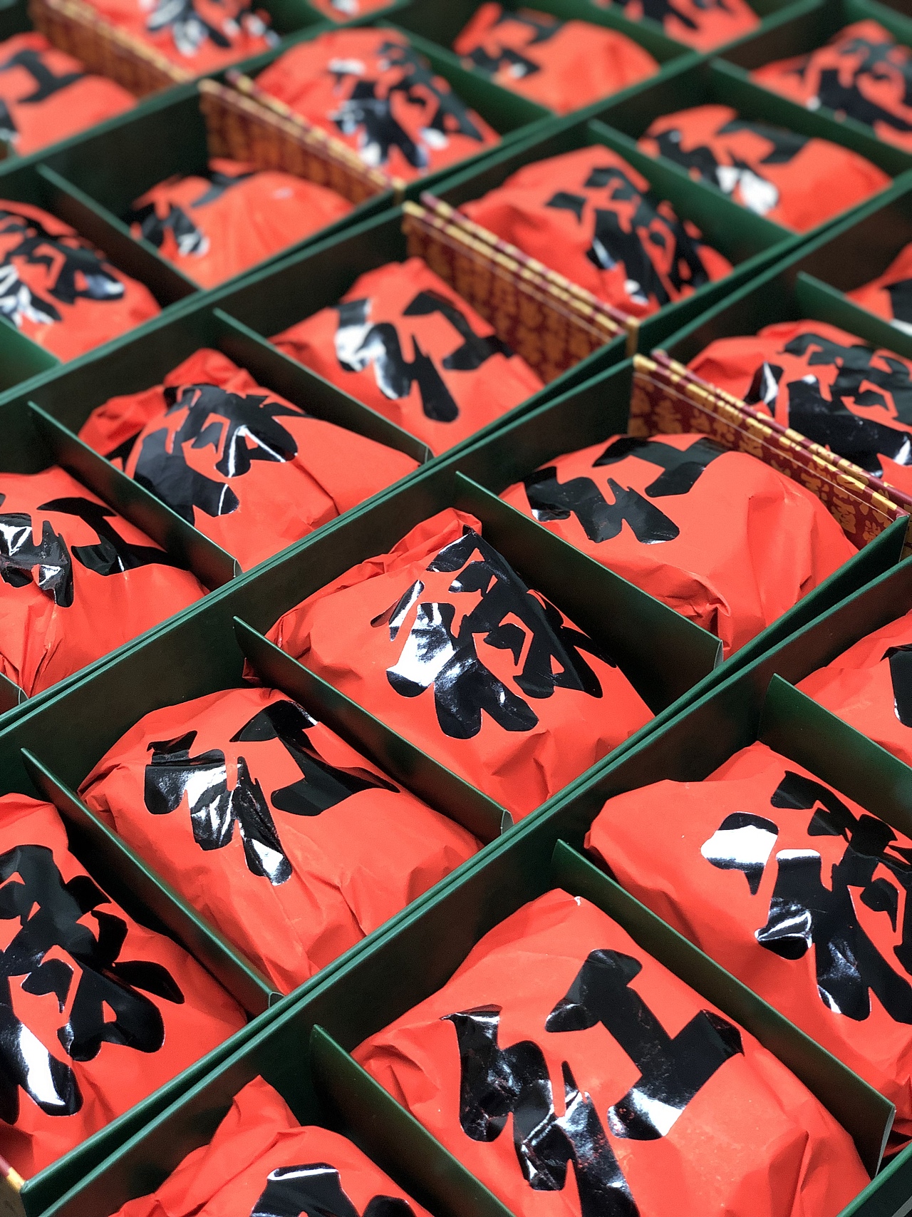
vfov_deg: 36.8
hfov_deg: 28.0
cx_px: 456
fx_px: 1827
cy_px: 608
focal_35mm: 52
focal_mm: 6
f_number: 2.4
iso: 160
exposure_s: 1/20
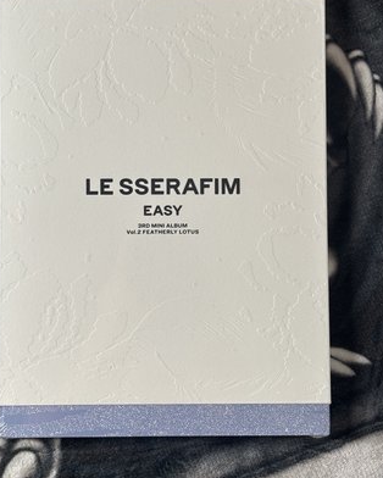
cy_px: 198
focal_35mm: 69
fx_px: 977
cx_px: 166
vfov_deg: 27.5
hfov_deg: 22.2
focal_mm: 5.96
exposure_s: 1/78
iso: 50
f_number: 1.6
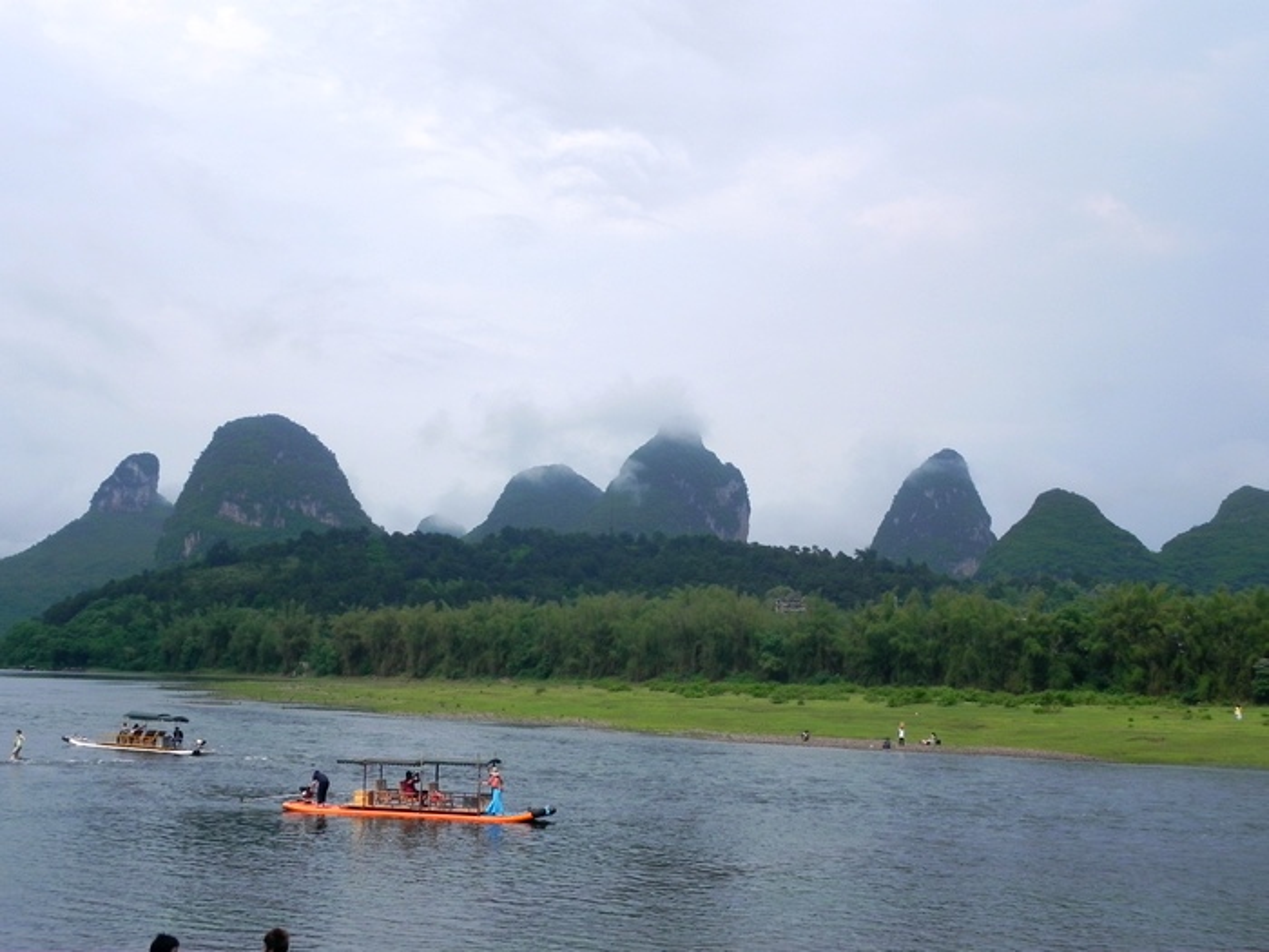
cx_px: 634
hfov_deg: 41.2
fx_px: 1686
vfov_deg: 31.5
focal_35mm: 46
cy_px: 476
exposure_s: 1/392
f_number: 7.1
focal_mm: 8.2
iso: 160
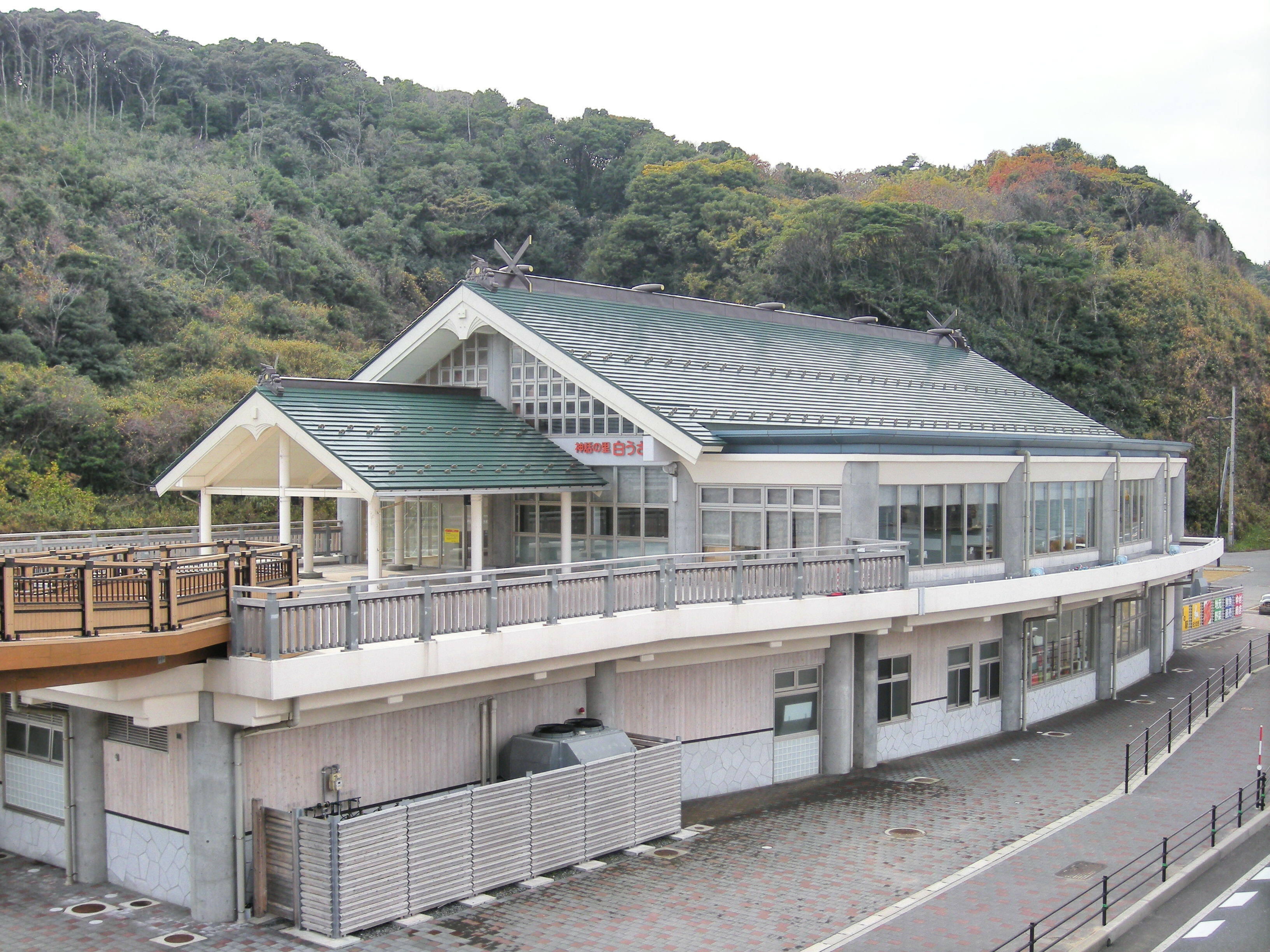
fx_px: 1614
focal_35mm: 44
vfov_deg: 32.9
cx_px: 635
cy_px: 476
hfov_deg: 42.9
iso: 64
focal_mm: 7.1
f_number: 3.1
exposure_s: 1/306
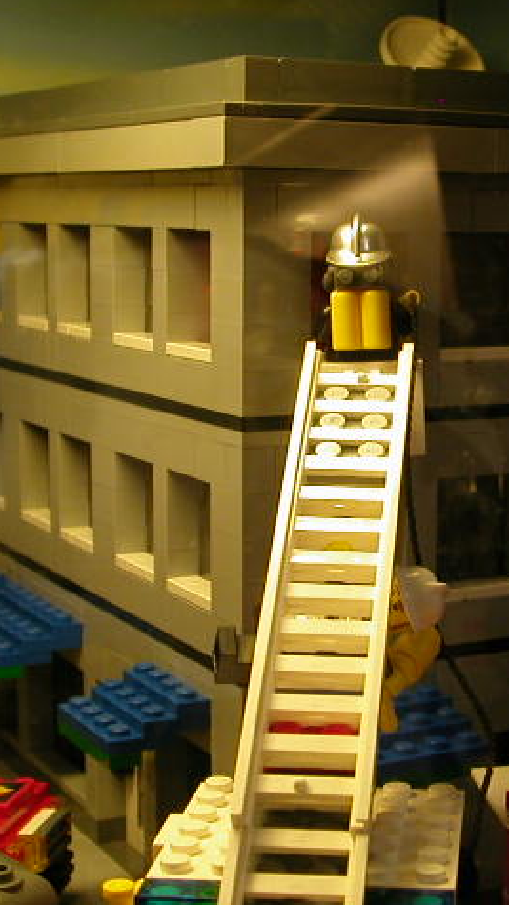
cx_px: 416
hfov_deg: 16.6
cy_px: 450
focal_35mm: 72
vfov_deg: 29.4
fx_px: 1728
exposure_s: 1/30.2
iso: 110
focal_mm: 7.5
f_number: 3.2
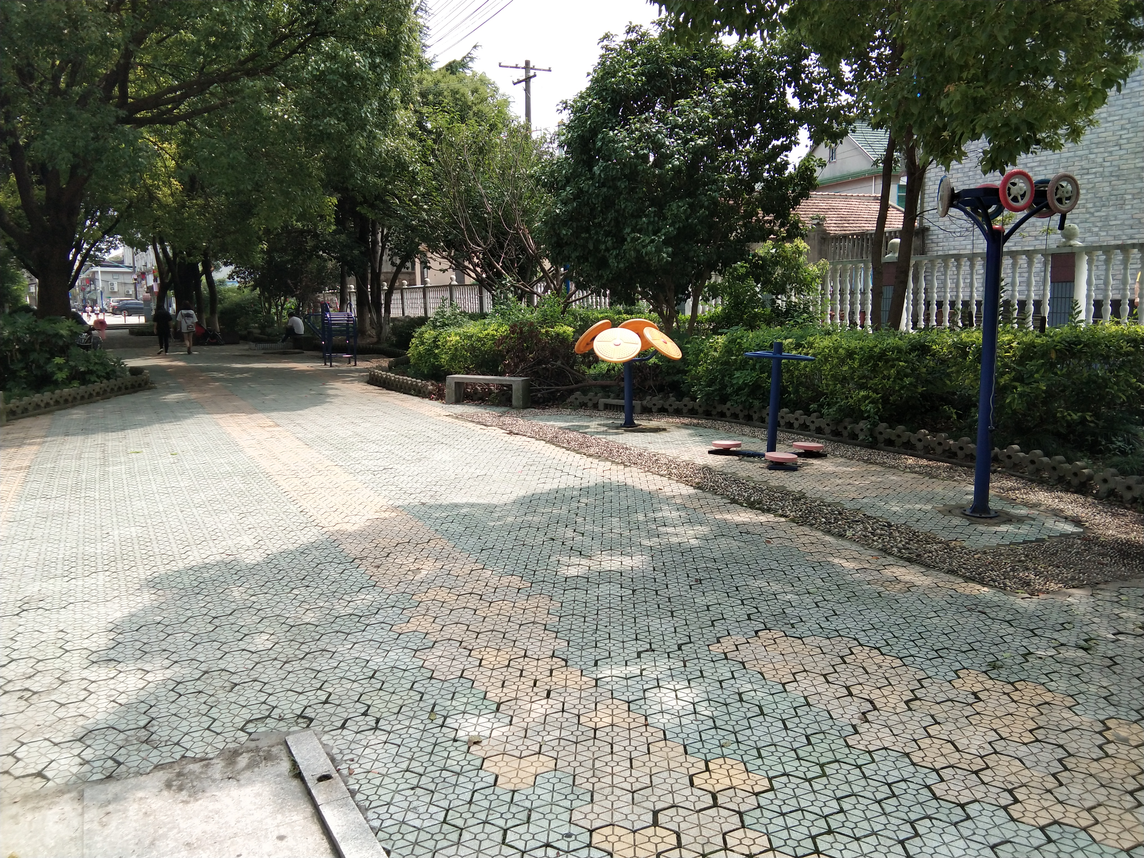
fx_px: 1024
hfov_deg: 58.4
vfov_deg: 45.4
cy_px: 429
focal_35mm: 31
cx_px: 572
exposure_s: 1/588
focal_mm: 3.69
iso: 50
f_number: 2.2
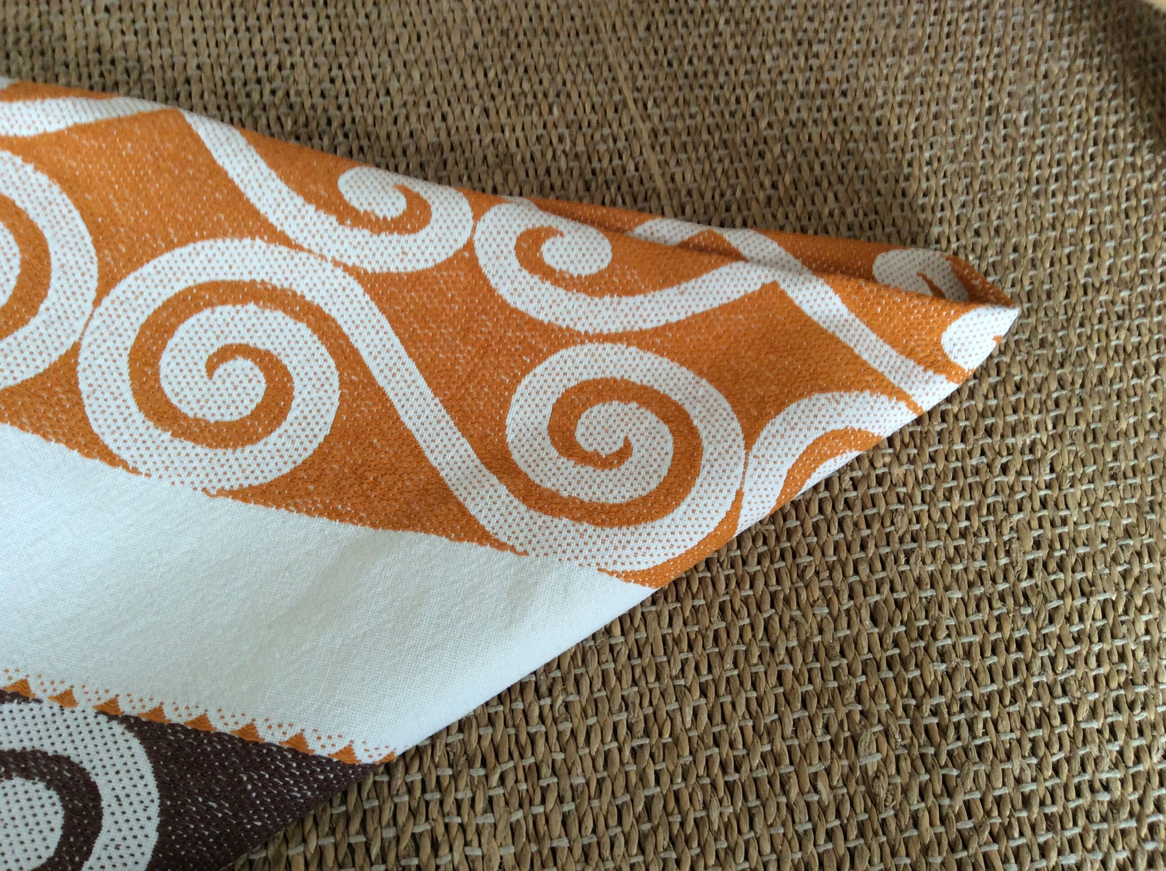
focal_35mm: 32
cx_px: 583
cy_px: 436
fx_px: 1076
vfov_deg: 44.1
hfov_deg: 56.9
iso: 64
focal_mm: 3.3
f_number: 2.4
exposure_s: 1/25
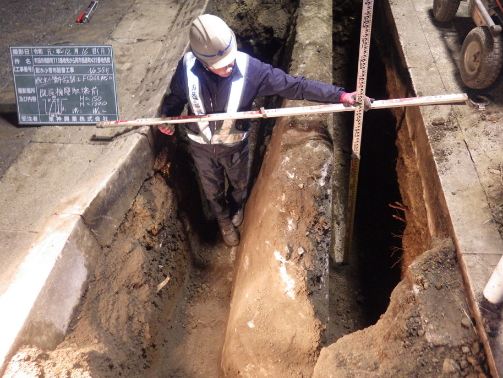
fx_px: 407
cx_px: 259
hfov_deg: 63.4
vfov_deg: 49.7
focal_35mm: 28
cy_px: 175
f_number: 2
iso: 640
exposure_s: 1/60
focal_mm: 4.5
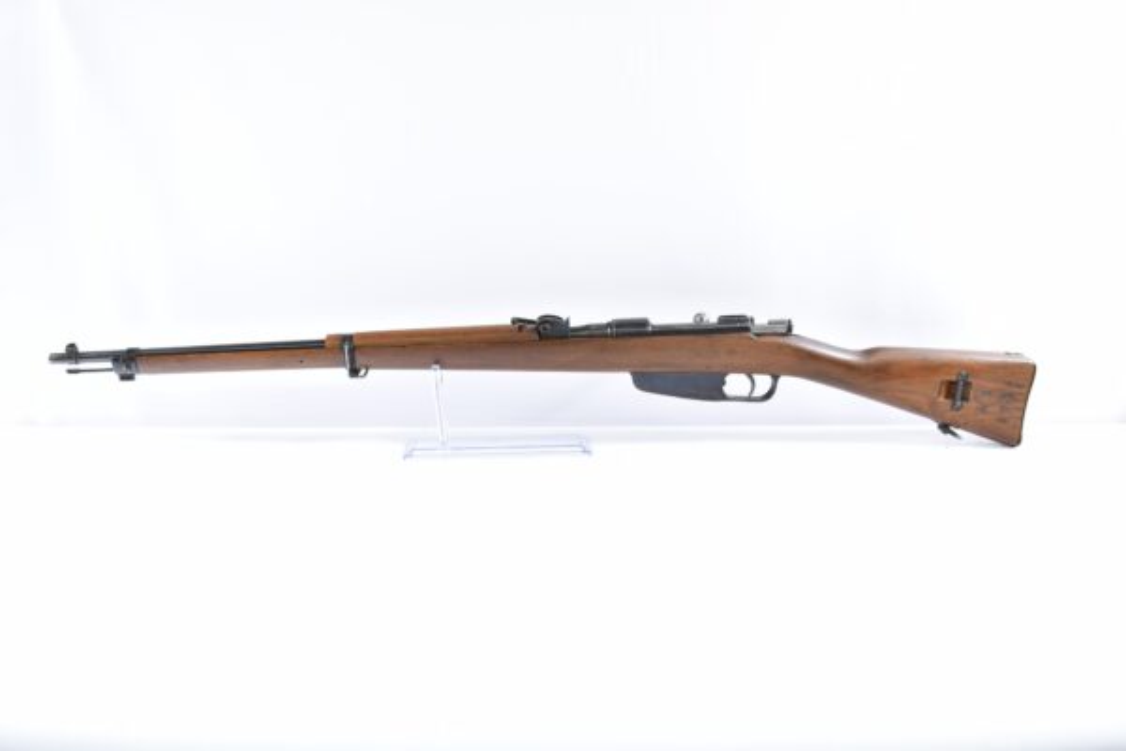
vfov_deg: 43.6
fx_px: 938
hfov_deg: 61.9
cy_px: 376
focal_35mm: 30
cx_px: 563
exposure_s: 1/20
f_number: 5
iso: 640
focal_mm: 20
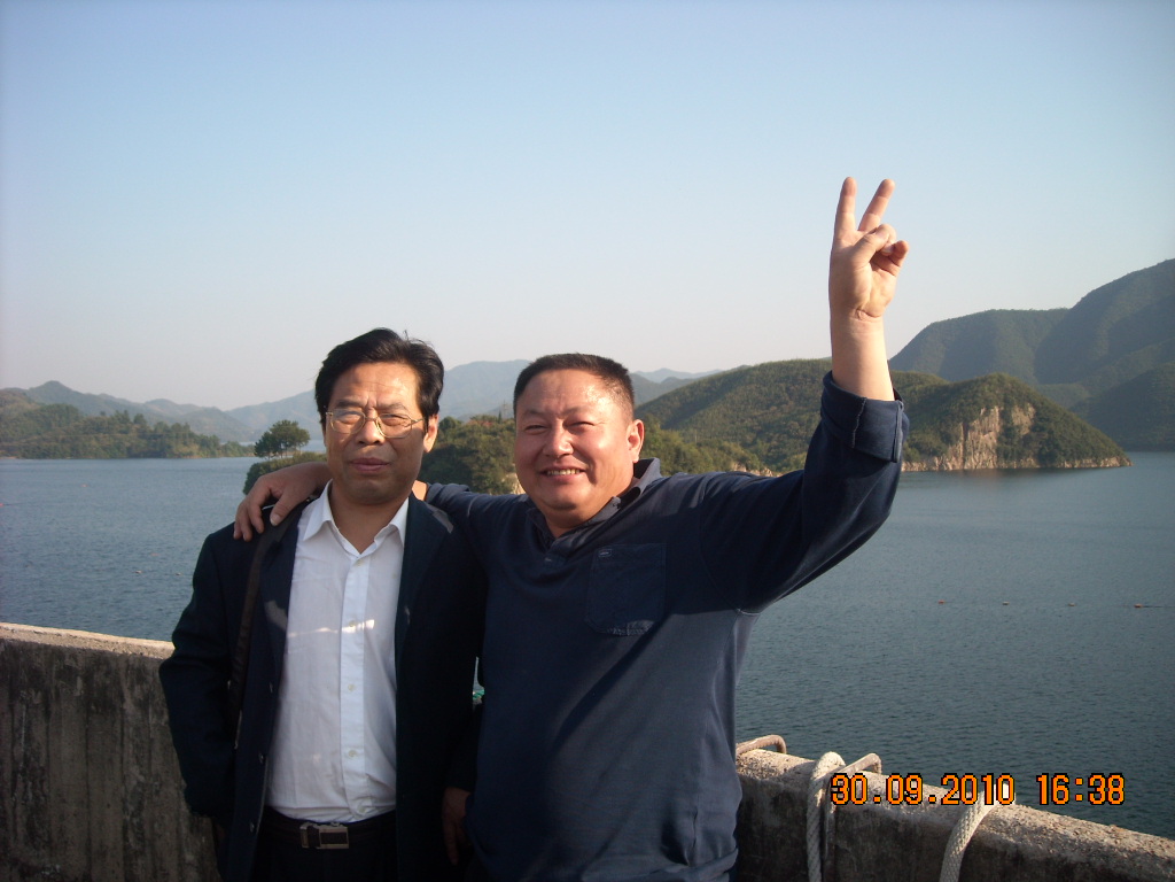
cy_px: 441
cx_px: 588
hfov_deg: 52.6
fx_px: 1188
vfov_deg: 40.7
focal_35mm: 35
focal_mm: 5.7
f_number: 5.6
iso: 64
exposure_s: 1/168
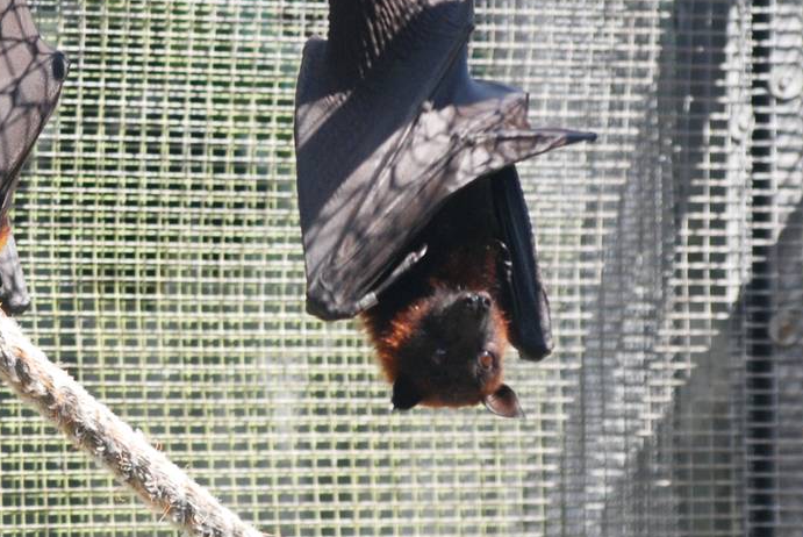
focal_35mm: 469
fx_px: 10473
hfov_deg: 4.4
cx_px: -91
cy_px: 217
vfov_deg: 2.9
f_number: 5.6
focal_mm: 135
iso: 400
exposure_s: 1/500
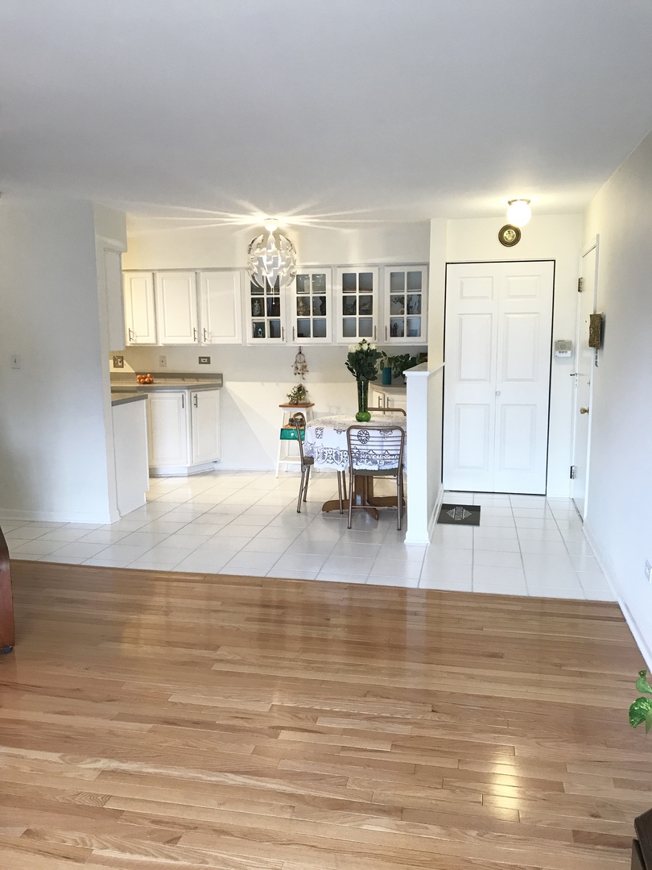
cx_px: 326
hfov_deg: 49.7
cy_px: 435
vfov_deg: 63.4
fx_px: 703
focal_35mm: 28
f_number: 1.8
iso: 32
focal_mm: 3.99
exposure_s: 1/30
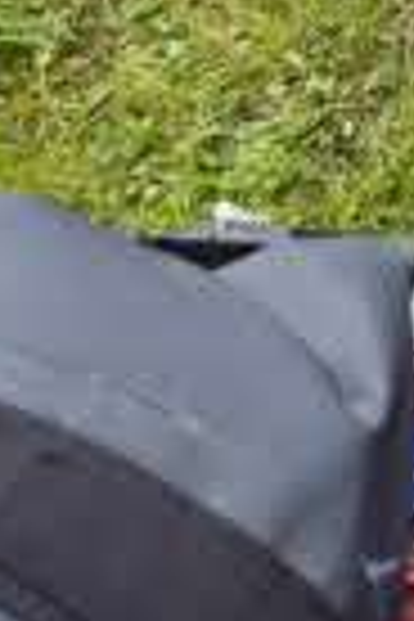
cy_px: -688
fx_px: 2398
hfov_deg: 8.0
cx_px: 1386
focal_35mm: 139
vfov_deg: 12.6
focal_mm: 6.3
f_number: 1.7
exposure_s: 1/132
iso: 10
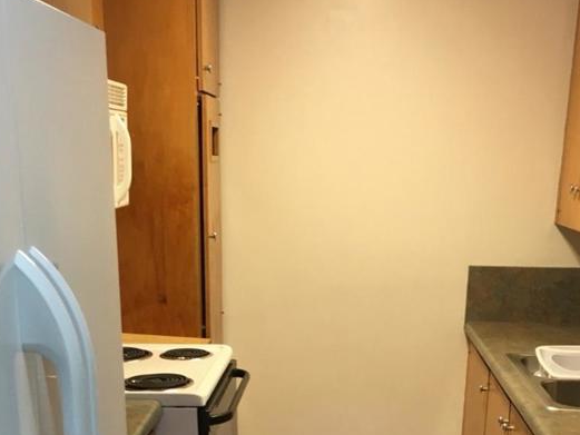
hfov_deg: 33.8
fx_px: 955
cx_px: 277
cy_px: 485
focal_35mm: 57
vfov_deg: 23.9
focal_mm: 4.15
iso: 32
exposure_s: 1/15
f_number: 2.2
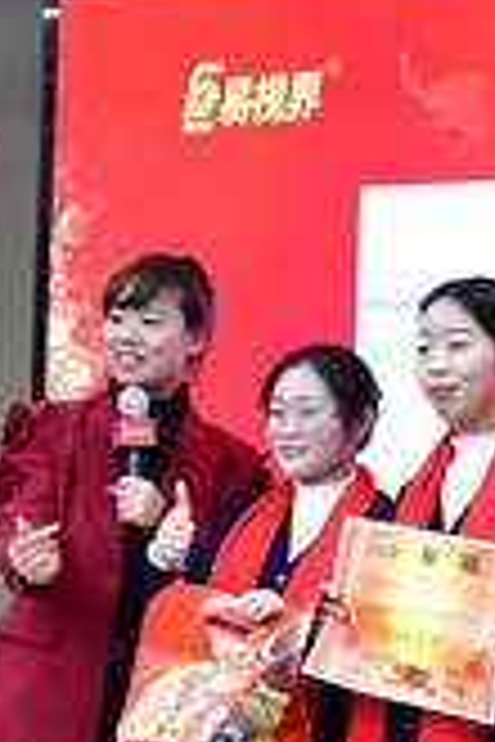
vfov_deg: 16.1
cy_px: 414
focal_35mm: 127
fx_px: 2619
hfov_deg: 10.3
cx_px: 810
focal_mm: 35
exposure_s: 1/100
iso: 2000
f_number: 4
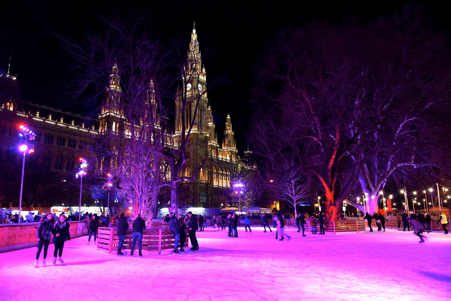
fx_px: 301
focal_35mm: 24
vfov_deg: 53.2
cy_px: 150
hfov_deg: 73.7
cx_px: 226
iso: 6400
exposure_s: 1/30
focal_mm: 24
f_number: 5
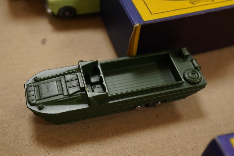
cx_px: 117
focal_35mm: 45
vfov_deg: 29.9
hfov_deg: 43.6
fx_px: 292
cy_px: 78
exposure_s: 1/160
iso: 2500
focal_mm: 30
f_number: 10
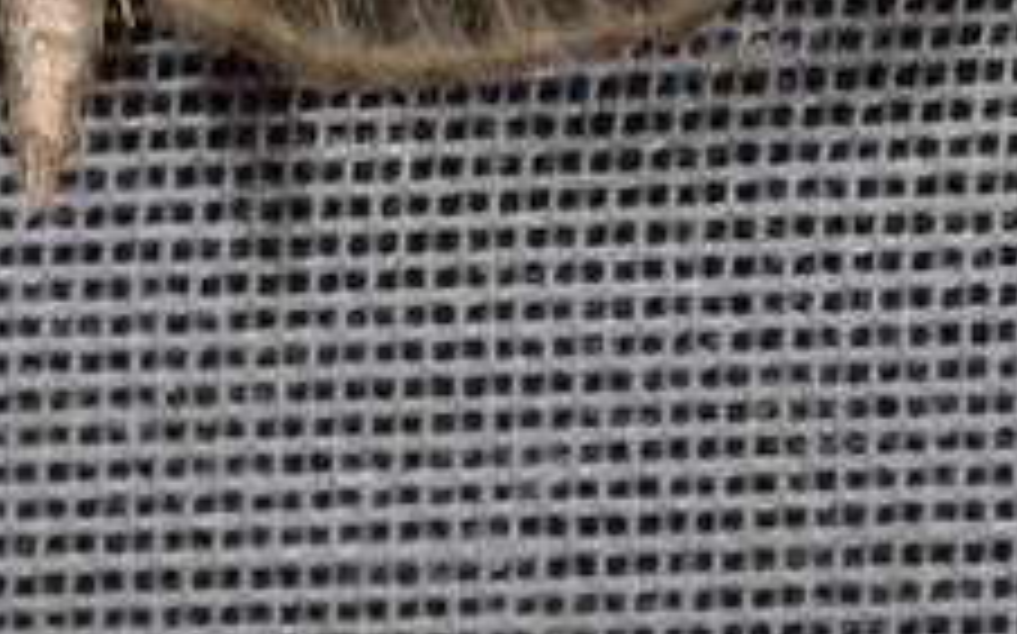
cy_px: -450
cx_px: 0
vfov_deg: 2.9
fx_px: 12571
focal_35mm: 454
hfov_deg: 4.6
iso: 100
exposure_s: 1/60
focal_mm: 85
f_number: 32
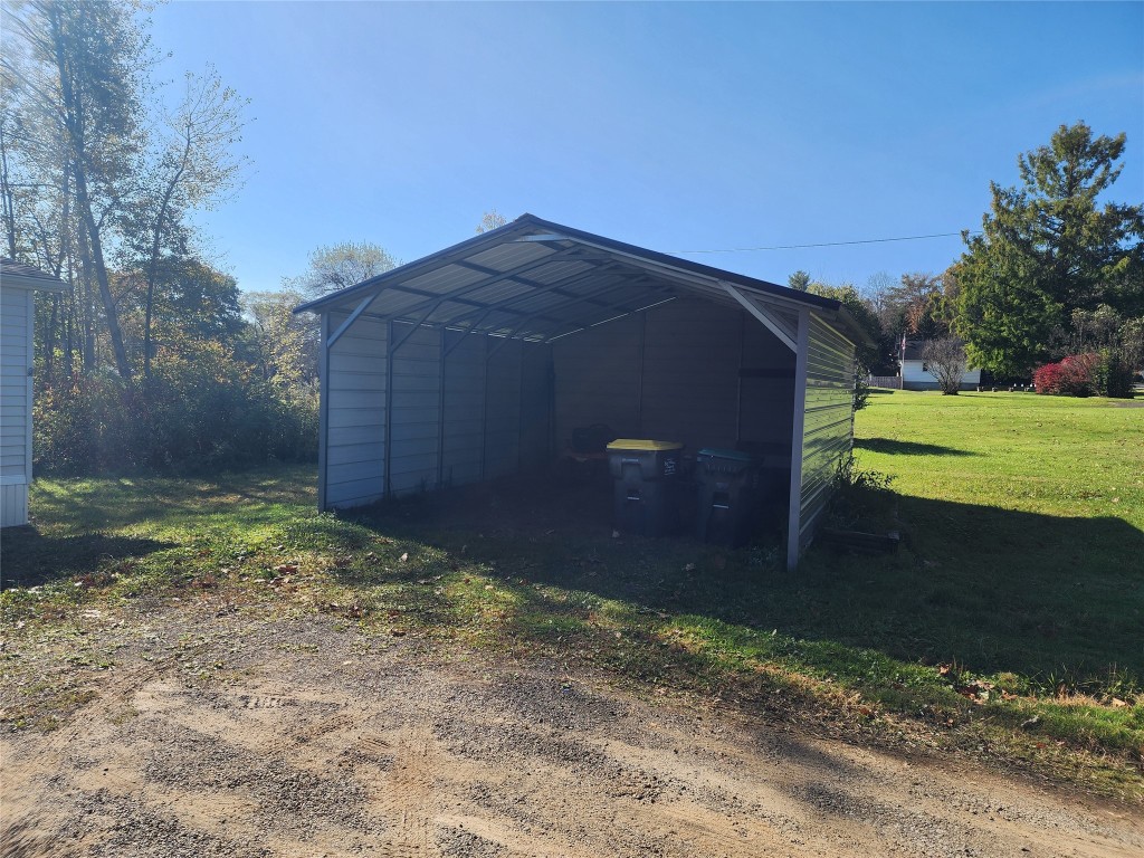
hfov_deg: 73.9
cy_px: 429
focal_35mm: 23
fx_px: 760
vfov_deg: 58.9
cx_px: 572
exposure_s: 1/788
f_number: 1.8
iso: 12
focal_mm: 6.4
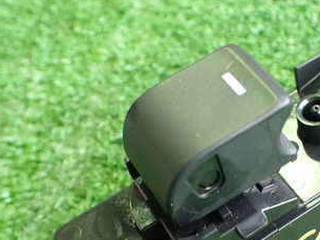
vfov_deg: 24.4
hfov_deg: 31.6
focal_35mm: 59
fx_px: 546
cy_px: 198
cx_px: 268
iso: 800
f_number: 2.3
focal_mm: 5.4
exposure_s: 1/30
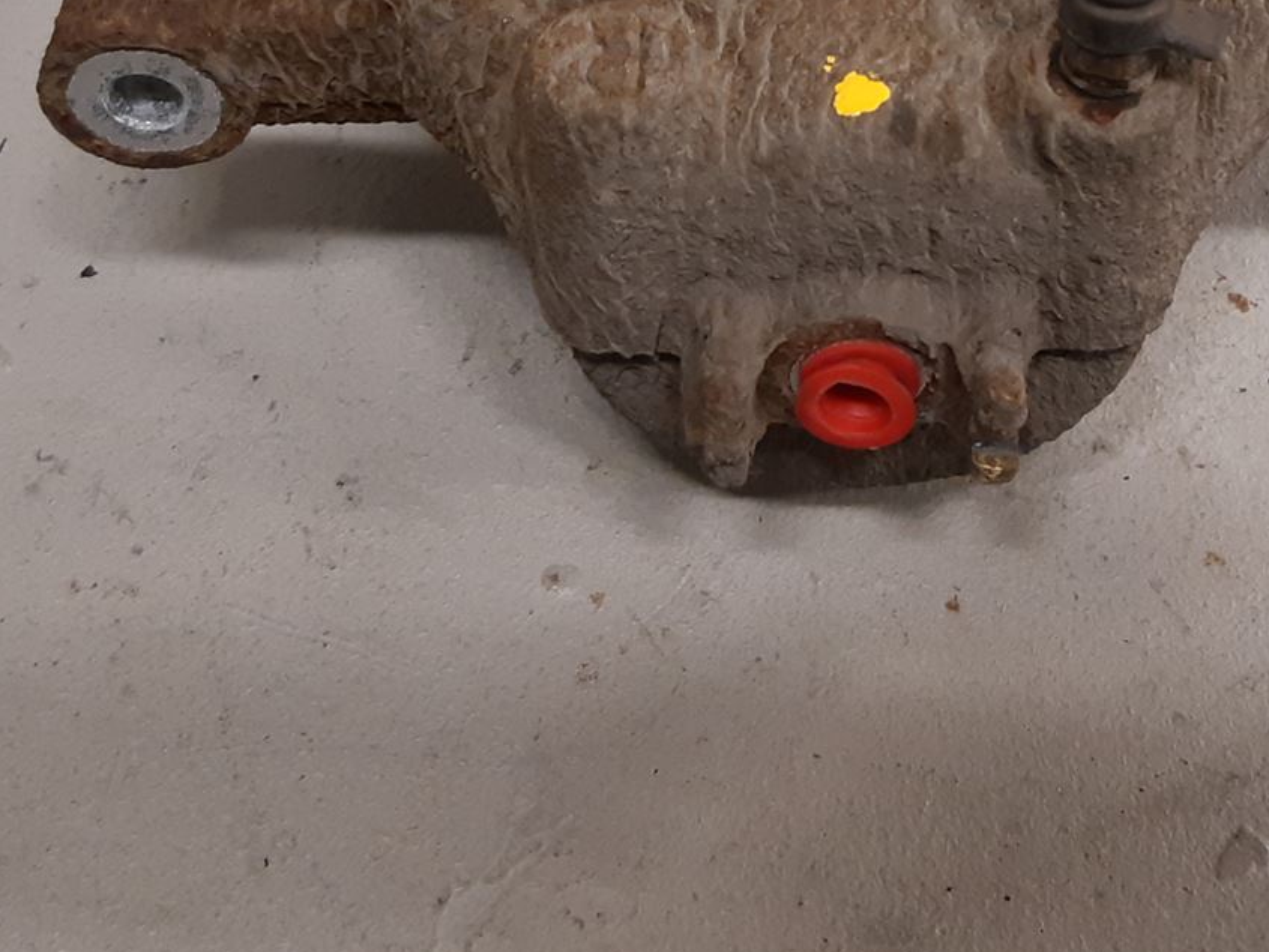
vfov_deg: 22.3
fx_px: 2310
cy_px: -36
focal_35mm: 63
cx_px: 827
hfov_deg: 30.5
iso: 160
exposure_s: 1/50
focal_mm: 3.93
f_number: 1.7
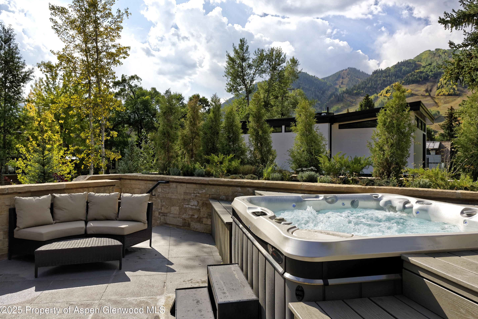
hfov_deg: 71.5
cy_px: 159
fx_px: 332
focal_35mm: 25
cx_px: 243
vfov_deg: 51.3
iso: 200
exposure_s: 1/1250
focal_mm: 24
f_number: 7.1
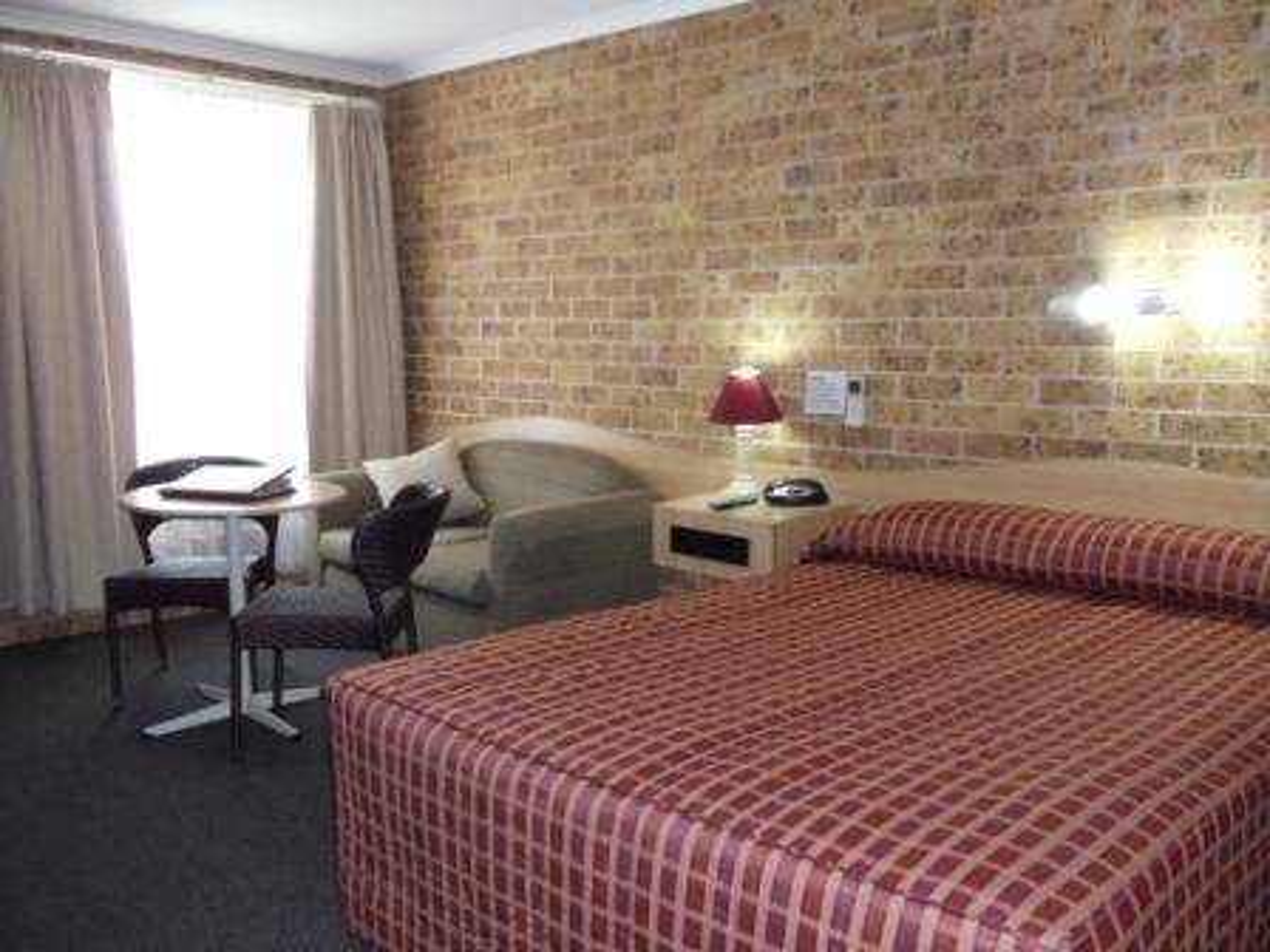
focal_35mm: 44
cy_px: 476
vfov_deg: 32.9
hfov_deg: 42.9
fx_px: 1614
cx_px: 635
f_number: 3.5
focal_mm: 6
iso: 400
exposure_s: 1/30
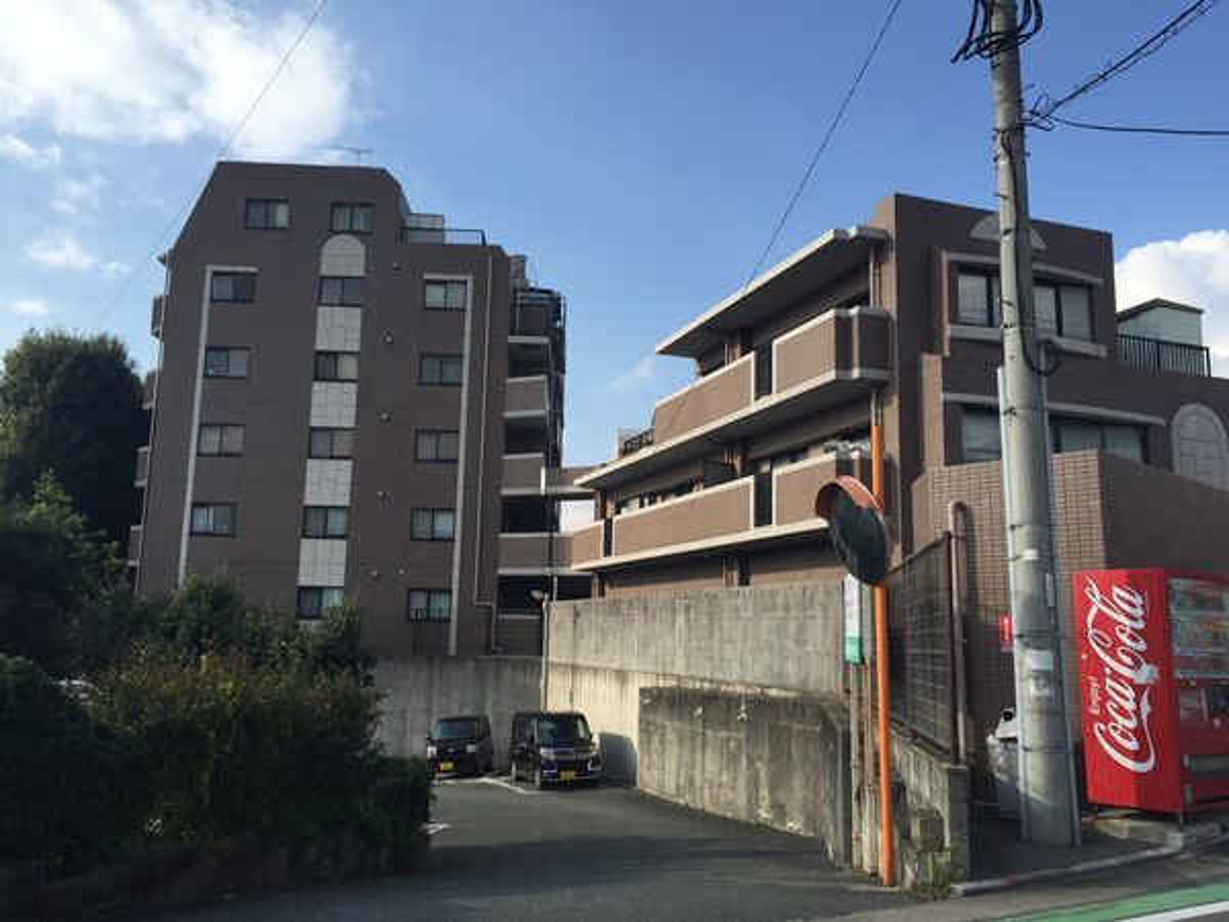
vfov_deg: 48.2
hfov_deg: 61.7
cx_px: 614
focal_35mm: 29
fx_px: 1030
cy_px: 461
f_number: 2.2
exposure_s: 1/1582
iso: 32
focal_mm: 4.15
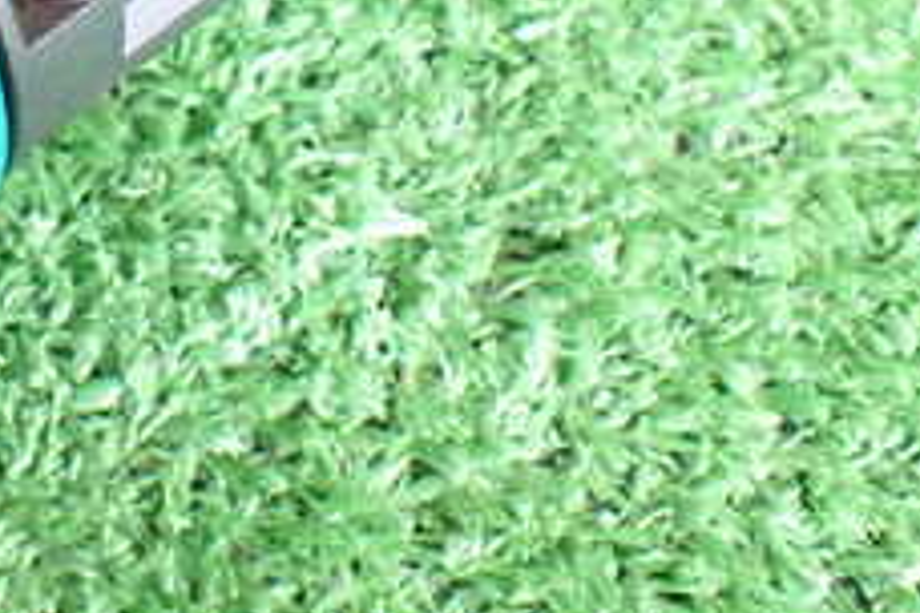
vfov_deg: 16.2
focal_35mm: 82
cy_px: -65
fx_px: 2095
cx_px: -69
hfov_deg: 23.4
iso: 800
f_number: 2.3
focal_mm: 5.4
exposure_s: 1/50
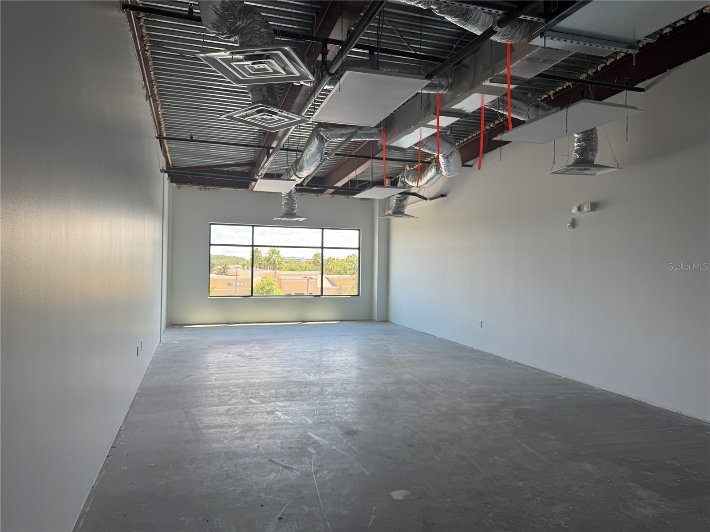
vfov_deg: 56.8
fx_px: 492
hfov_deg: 71.6
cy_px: 266
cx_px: 355
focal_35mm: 24
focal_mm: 6.76
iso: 64
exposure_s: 1/205
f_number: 1.78
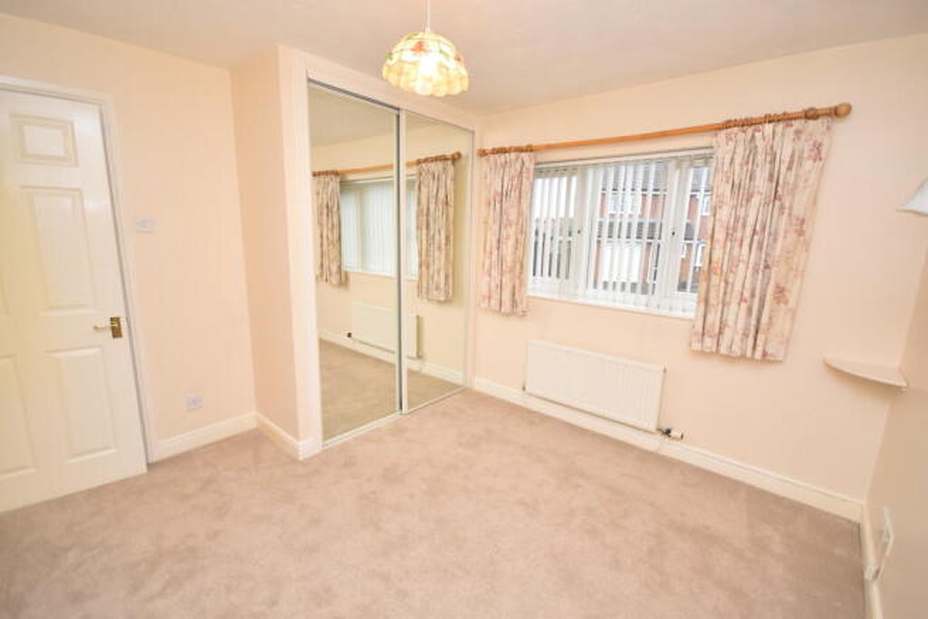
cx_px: 464
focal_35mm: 15
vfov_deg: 77.4
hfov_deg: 100.4
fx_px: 387
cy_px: 310
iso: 800
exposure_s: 1/125
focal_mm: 10
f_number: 4
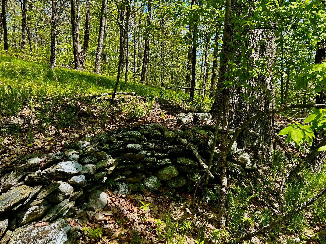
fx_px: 245
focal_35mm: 26
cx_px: 163
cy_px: 122
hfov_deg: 67.3
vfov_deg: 53.1
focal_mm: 5.7
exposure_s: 1/957
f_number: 1.5
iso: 50
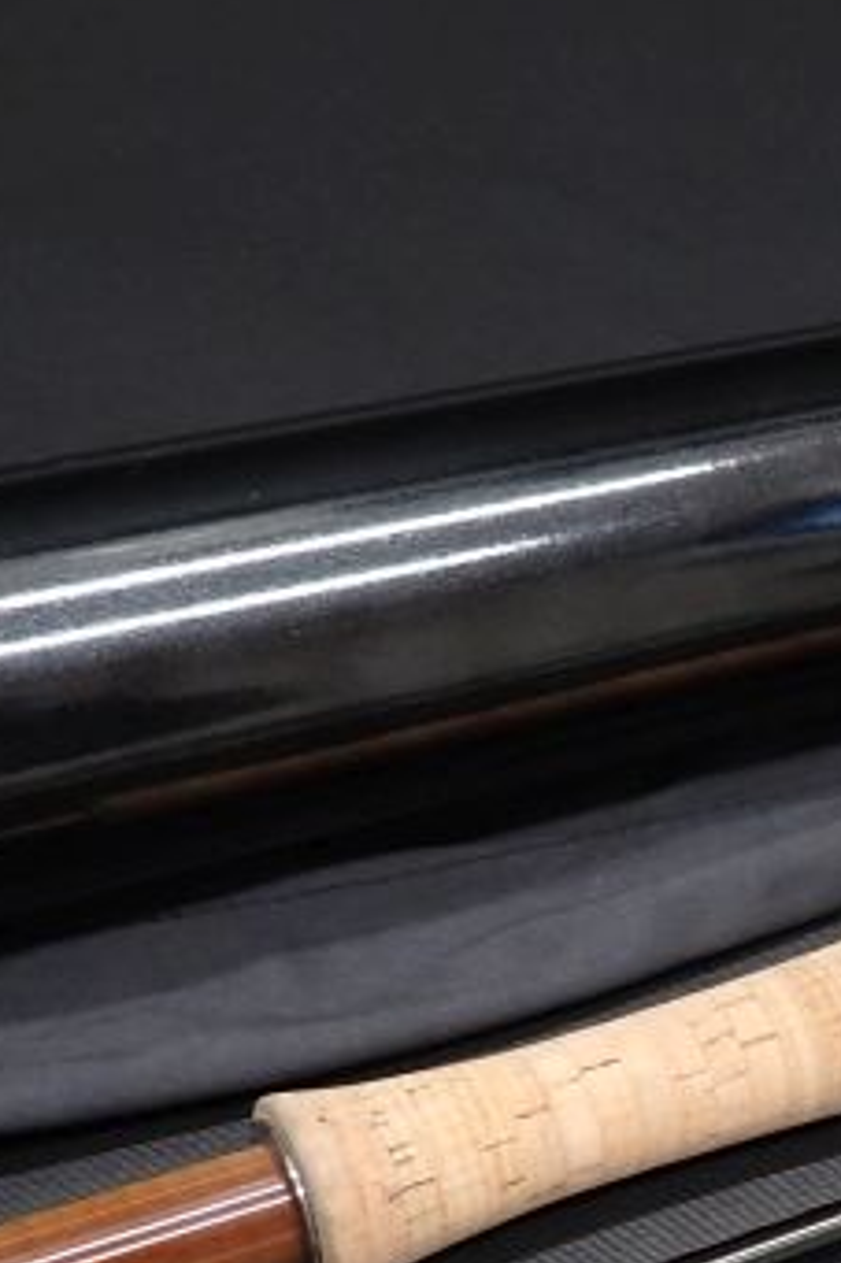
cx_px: 804
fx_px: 2140
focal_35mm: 61
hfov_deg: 21.6
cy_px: 1052
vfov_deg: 31.8
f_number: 2
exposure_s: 1/50
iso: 200
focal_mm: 4.5
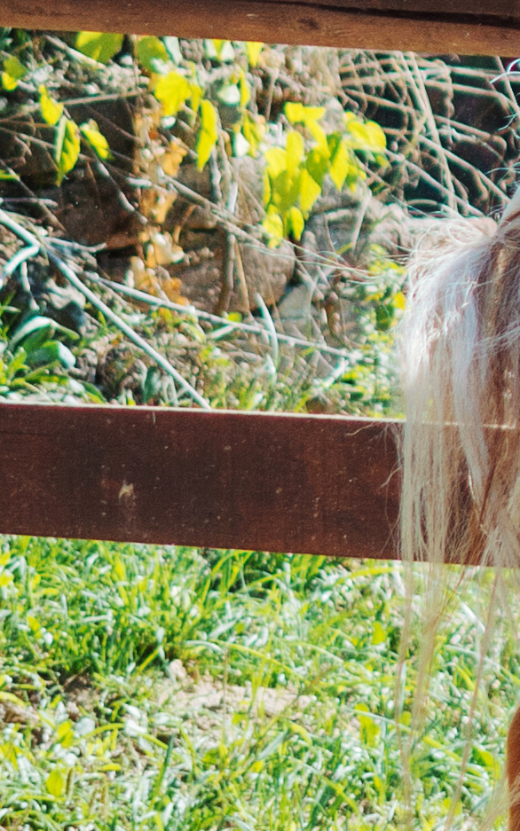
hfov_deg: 1.6
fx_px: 19061
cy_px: -289
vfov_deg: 2.5
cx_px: 1477
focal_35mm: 841
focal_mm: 105
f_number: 2.8
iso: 200
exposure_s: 1/1250
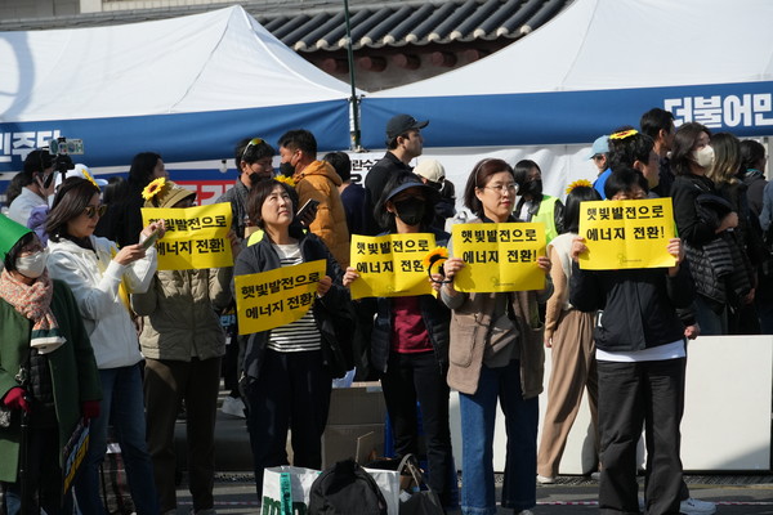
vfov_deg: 13.0
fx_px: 2254
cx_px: 386
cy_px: 258
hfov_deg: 19.5
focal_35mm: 105
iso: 800
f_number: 5.6
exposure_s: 1/5000
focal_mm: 70
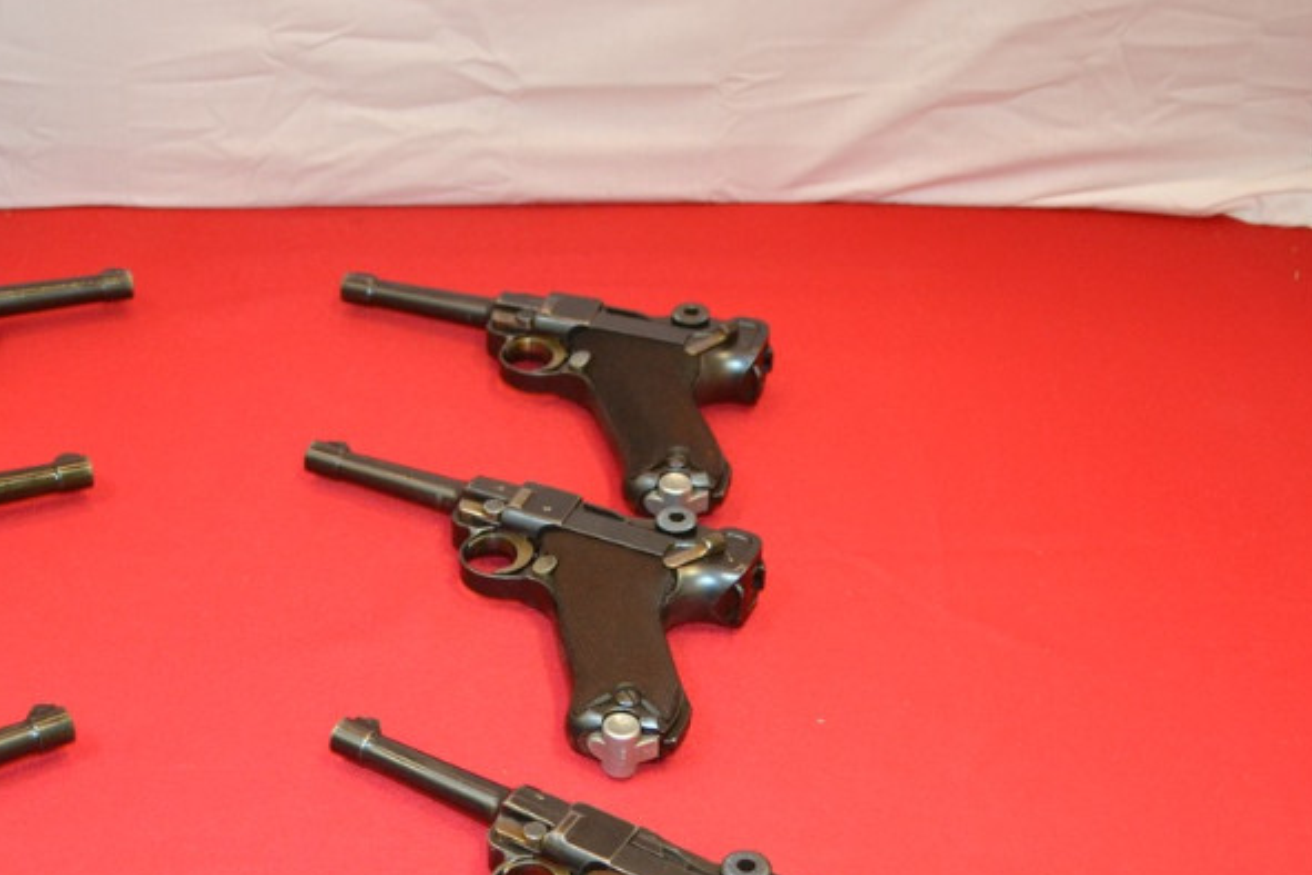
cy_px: 668
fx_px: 2405
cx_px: 302
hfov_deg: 29.9
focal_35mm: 66
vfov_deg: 20.4
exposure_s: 1/60
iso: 1400
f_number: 4.2
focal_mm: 26
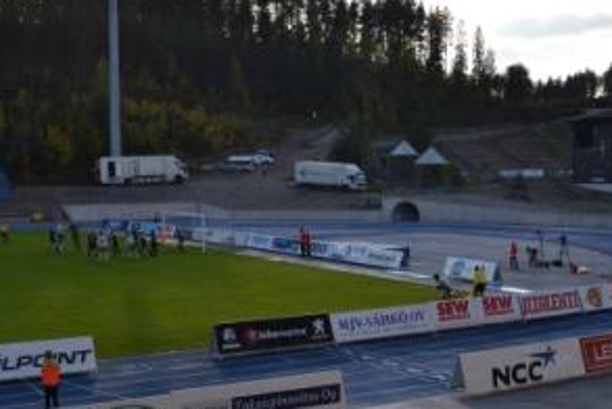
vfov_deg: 24.7
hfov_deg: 36.2
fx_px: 936
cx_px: 336
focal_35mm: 55
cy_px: 201
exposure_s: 1/200
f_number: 9
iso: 100
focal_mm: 24
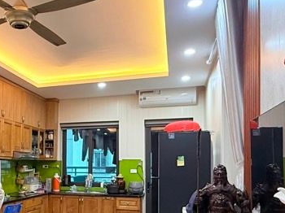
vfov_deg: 34.3
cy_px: 162
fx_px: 337
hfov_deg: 43.0
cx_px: 45
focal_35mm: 41
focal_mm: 2.22
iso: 250
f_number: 2.2
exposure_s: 1/100
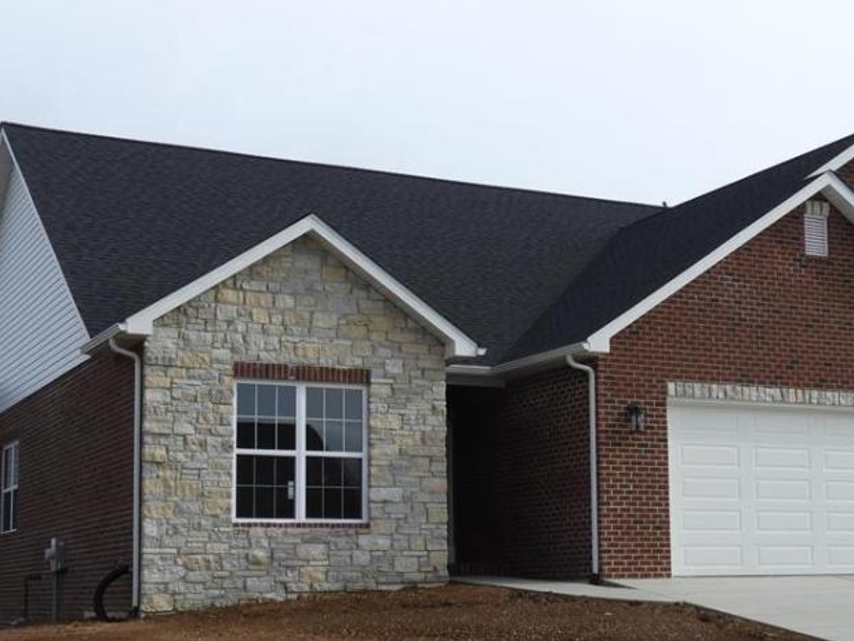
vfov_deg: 23.6
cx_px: 550
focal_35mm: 62
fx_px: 1530
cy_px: 405
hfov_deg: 31.0
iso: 100
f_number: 3.8
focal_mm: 7.2
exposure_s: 1/1250
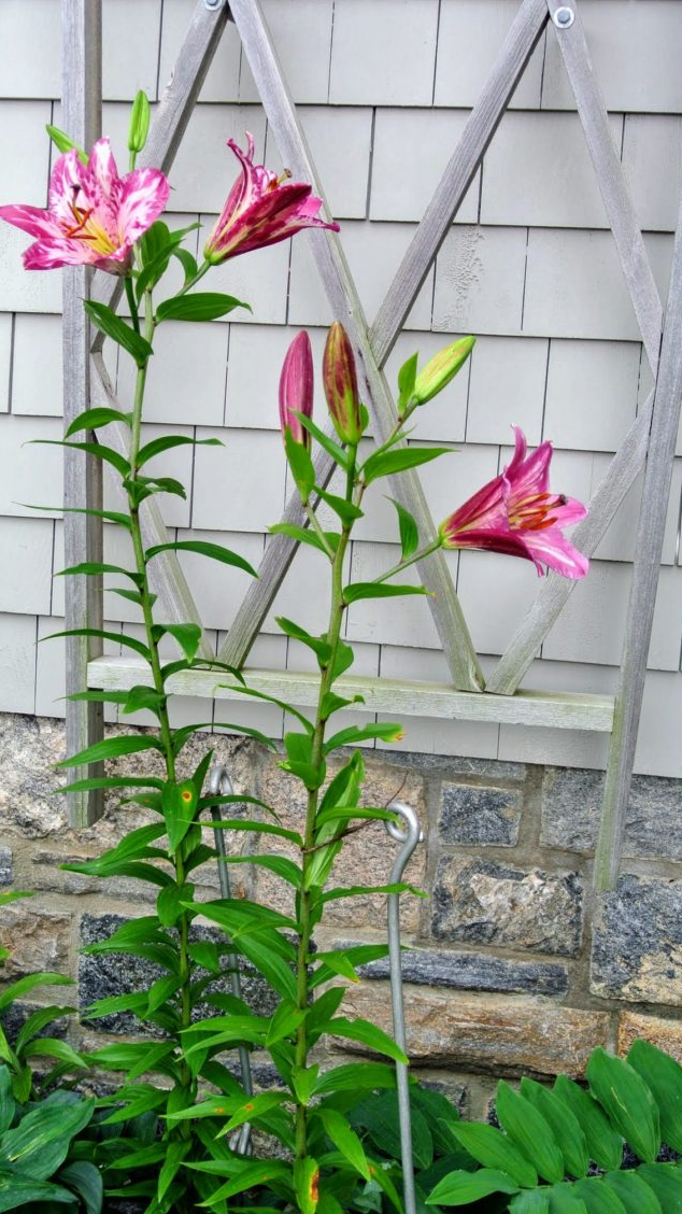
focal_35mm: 48
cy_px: 600
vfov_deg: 42.9
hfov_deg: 24.9
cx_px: 292
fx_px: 1544
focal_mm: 16.9
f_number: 4.5
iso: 100
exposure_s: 1/80
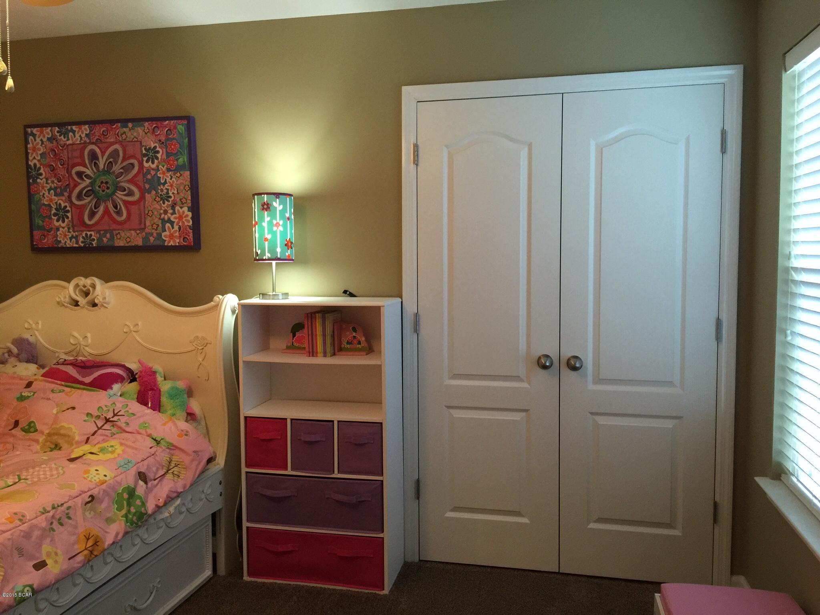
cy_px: 308
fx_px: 687
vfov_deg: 48.2
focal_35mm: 29
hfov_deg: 61.7
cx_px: 410
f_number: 2.2
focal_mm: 4.15
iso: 125
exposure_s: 1/10
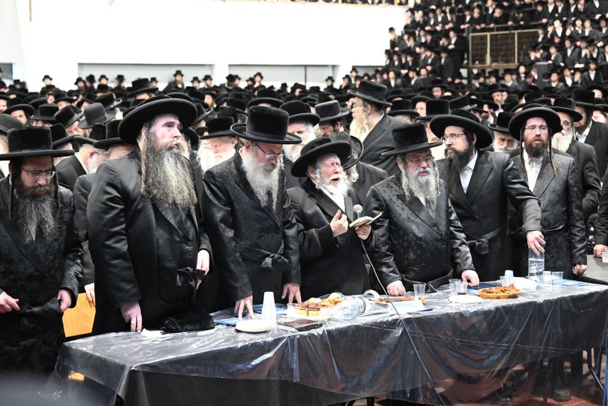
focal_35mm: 70
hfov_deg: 28.8
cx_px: 304
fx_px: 1182
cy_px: 203
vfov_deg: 19.5
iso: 5000
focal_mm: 70
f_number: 4
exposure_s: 1/125
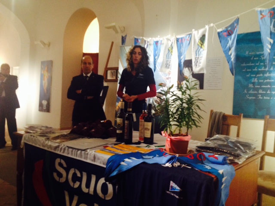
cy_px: 103
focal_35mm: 35
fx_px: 278
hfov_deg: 52.6
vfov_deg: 40.7
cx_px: 138
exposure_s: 1/20
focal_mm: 4.28
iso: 160
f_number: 2.4
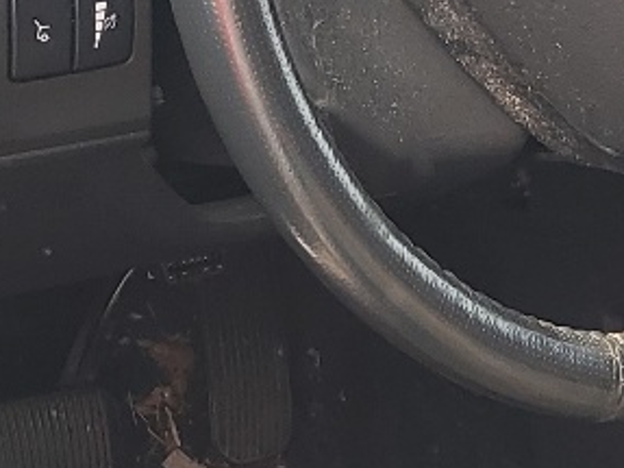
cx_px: 507
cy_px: 435
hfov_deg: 13.5
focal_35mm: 145
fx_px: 2613
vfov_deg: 10.2
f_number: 1.5
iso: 50
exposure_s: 1/179
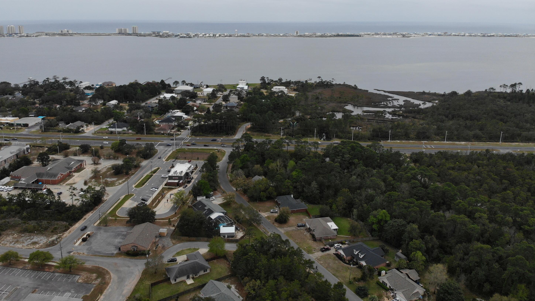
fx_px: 383
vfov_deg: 42.6
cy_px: 111
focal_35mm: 27
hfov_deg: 69.9
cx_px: 265
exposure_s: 1/552
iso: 100
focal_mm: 4.5
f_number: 2.8
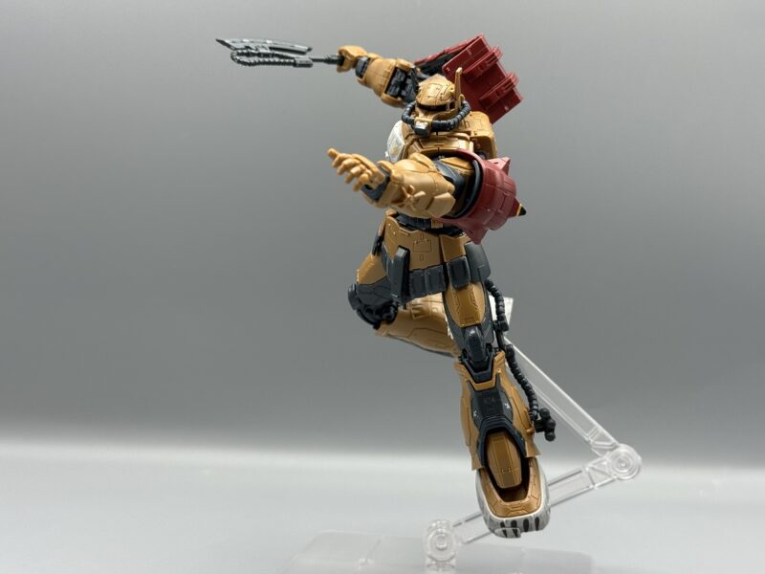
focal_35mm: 48
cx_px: 382
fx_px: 1061
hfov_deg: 39.7
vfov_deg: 30.3
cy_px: 287
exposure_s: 1/317
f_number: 1.78
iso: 64
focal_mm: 6.76
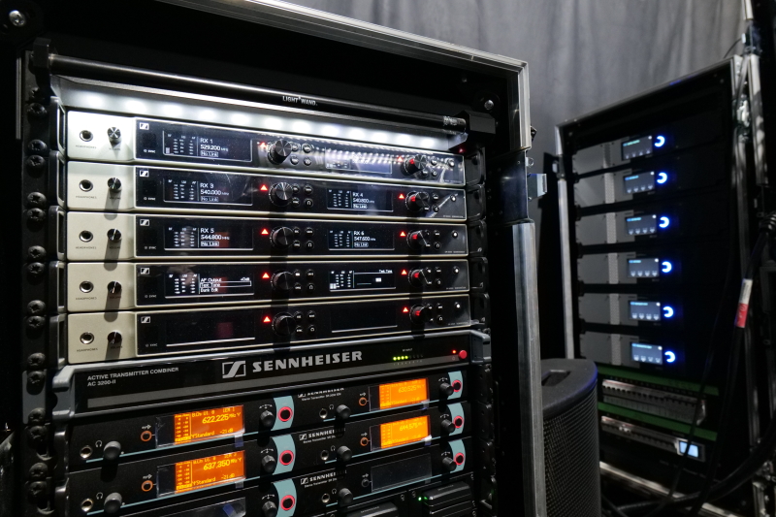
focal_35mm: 20
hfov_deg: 84.0
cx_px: 388
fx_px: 431
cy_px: 258
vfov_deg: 61.9
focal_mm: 20
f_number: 6.3
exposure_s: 1/50
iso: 6400
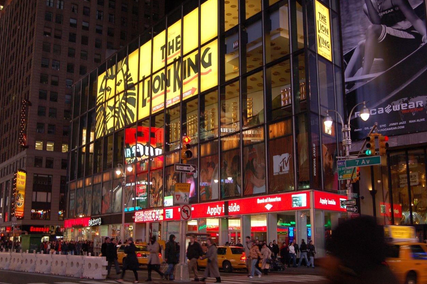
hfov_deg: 48.5
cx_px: 218
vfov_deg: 33.4
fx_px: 474
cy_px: 143
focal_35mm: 40
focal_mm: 26
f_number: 7.1
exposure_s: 1/25
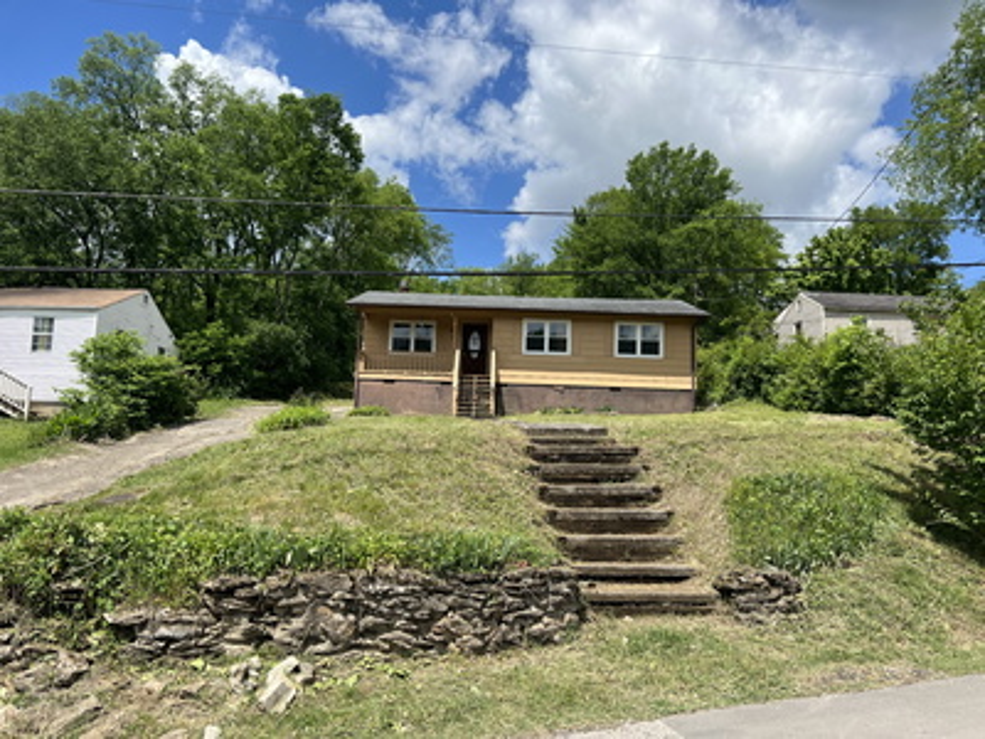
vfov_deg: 53.1
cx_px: 492
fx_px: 740
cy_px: 370
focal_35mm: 26
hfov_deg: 67.3
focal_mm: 5.7
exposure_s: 1/4274
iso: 50
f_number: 1.5
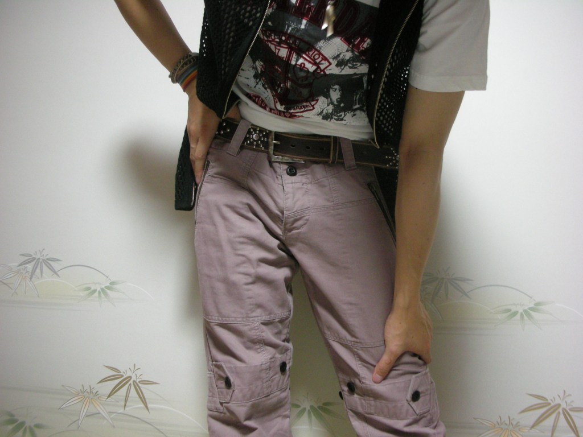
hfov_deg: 52.6
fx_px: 589
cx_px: 292
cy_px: 218
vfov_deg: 40.7
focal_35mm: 35
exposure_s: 1/8.1
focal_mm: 5.8
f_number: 2.8
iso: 236
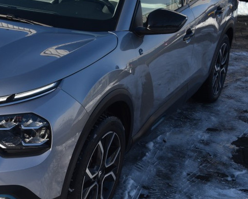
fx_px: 565
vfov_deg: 19.9
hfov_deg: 24.0
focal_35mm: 77
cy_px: 89
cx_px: 23
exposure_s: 1/400
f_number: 10
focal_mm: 27
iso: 200
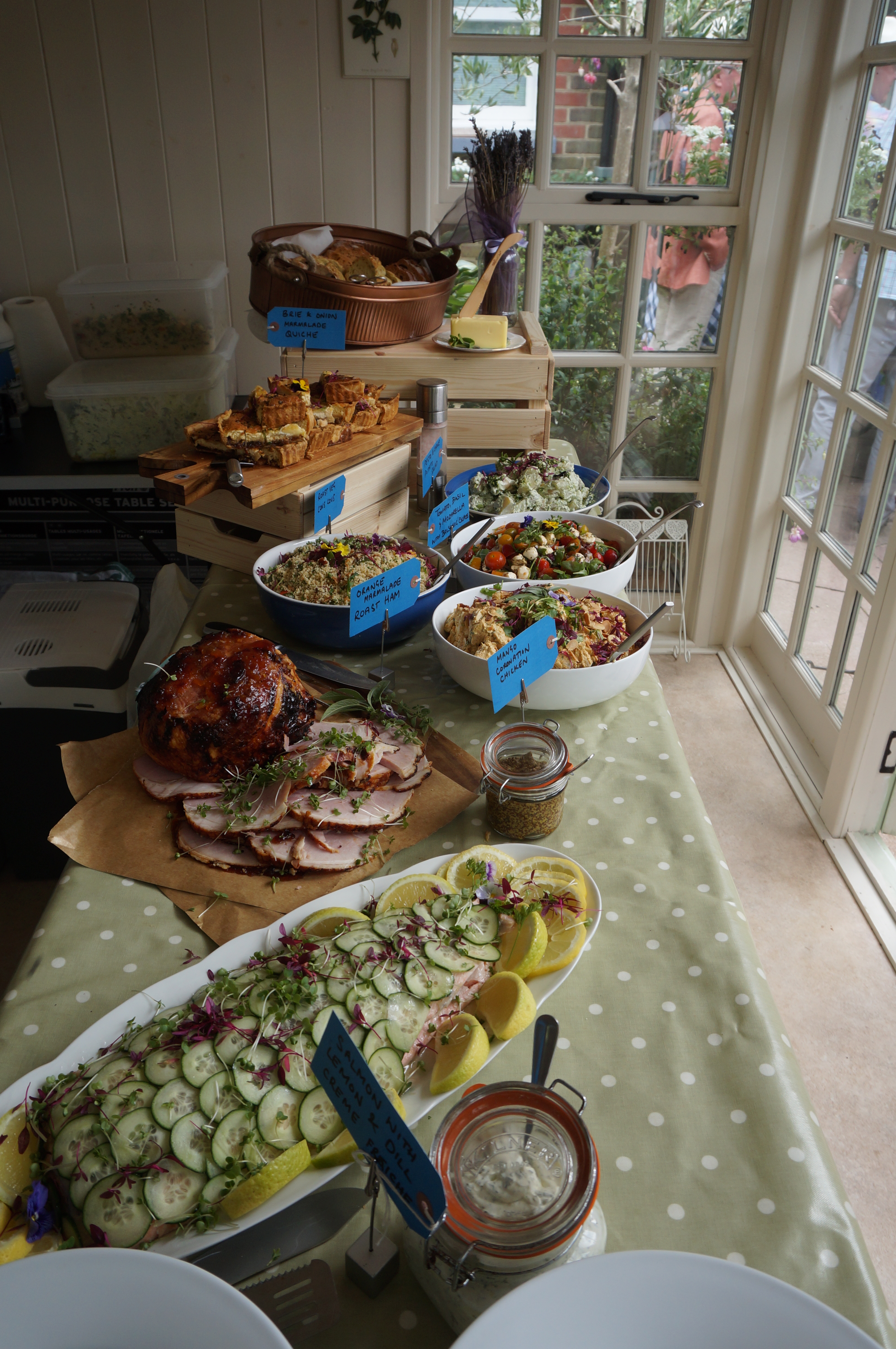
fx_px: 1010
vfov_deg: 67.4
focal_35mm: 27
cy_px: 674
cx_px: 448
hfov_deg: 47.8
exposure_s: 1/160
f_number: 5.6
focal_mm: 18
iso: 250
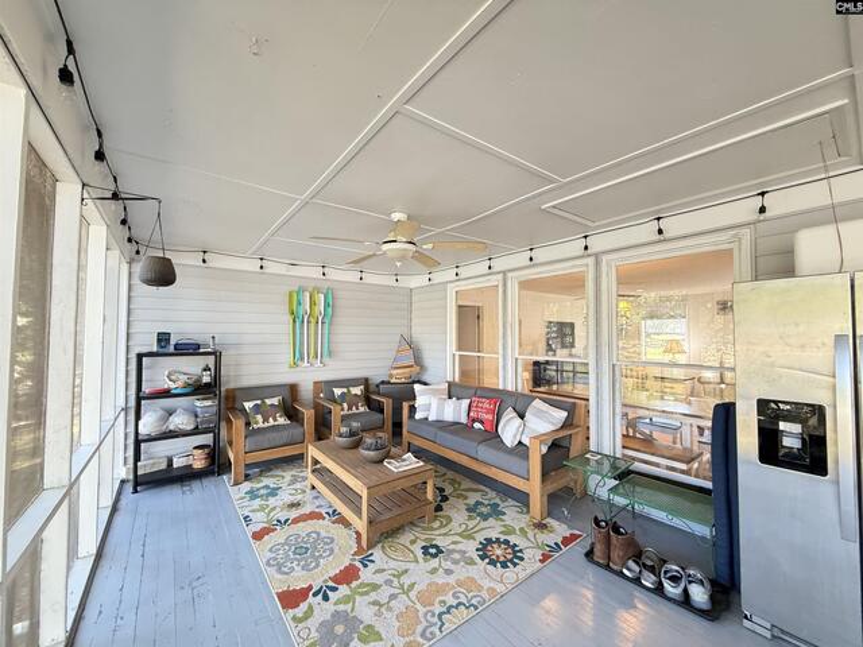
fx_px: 349
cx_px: 432
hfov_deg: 102.1
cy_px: 324
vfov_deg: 85.7
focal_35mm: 14
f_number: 2.2
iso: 500
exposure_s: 1/60
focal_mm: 2.22
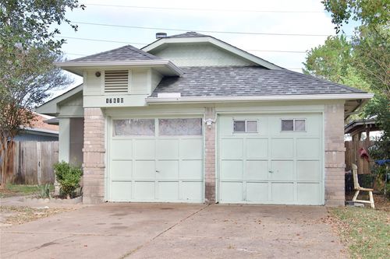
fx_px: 541
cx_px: 195
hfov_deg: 39.6
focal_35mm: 50
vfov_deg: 27.0
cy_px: 130
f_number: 11
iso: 250
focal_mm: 50
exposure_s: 1/100
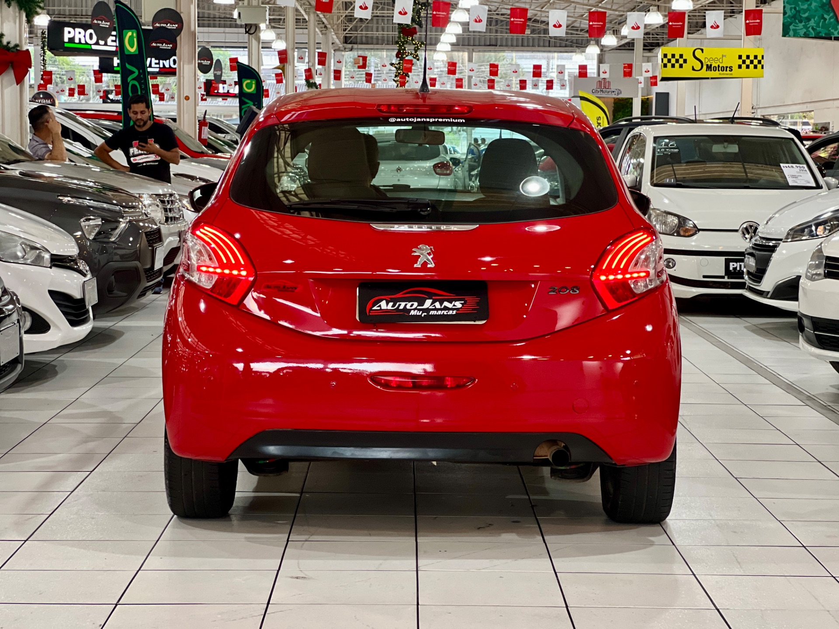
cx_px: 420
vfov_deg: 19.1
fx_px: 1866
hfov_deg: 25.3
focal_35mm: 77
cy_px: 314
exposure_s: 1/40
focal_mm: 9
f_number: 2.8
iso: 320
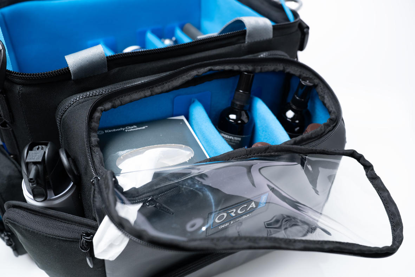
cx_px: 208
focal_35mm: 34
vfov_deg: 38.4
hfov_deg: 55.1
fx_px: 398
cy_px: 138
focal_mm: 34.5
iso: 640
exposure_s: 1/80
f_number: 5
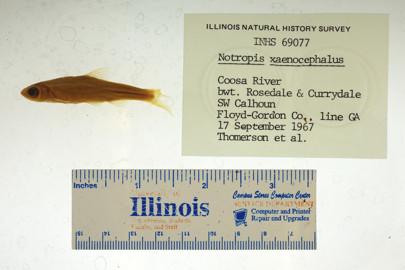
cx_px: 202
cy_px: 135
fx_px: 675
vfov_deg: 22.6
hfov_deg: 33.4
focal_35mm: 60
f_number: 10
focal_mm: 60
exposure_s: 1/200
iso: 100
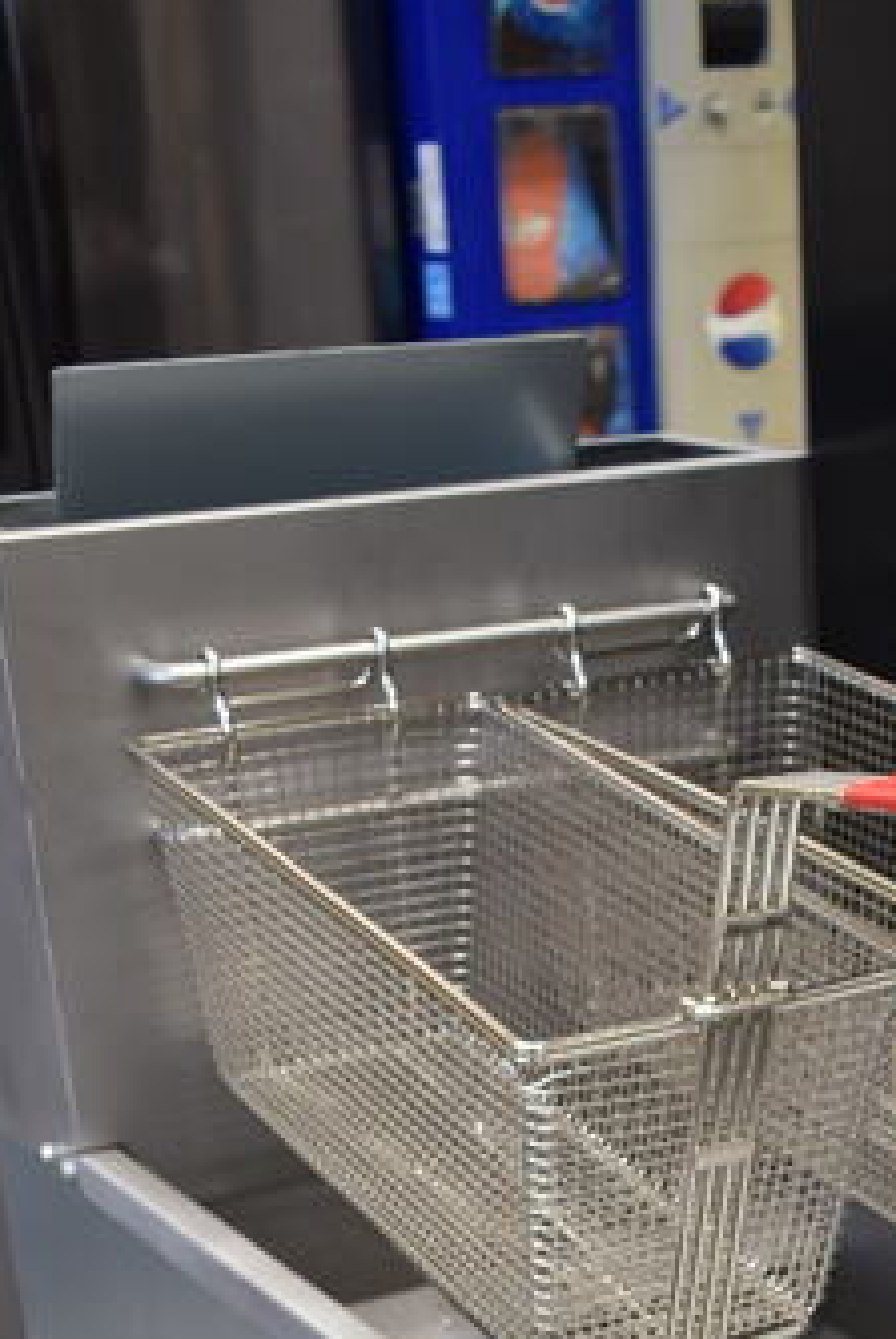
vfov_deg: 24.3
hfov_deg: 18.1
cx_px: 828
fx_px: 2754
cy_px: 1691
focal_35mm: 74
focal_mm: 18
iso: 450
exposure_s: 1/30
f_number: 3.5
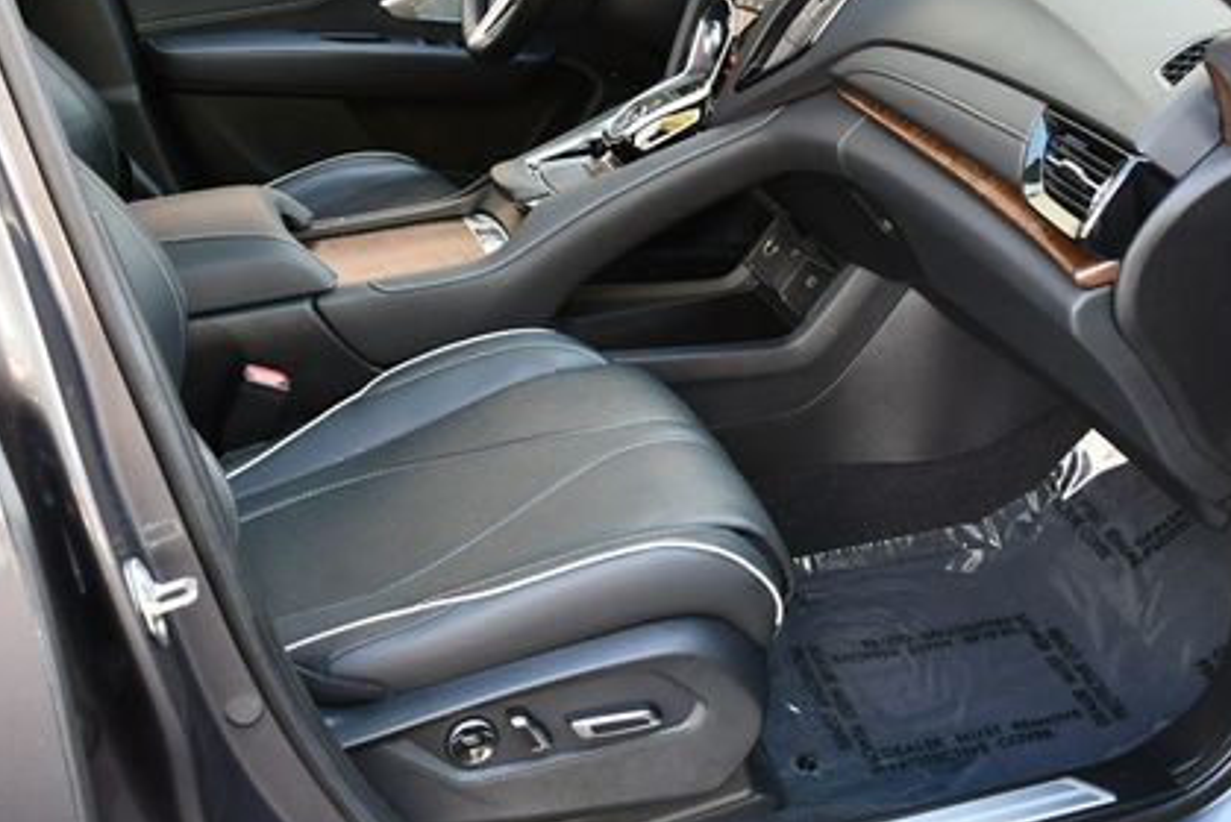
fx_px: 1882
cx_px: 649
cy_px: 305
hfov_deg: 36.2
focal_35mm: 55
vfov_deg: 24.6
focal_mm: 18
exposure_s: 1/250
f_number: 3.5
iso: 640
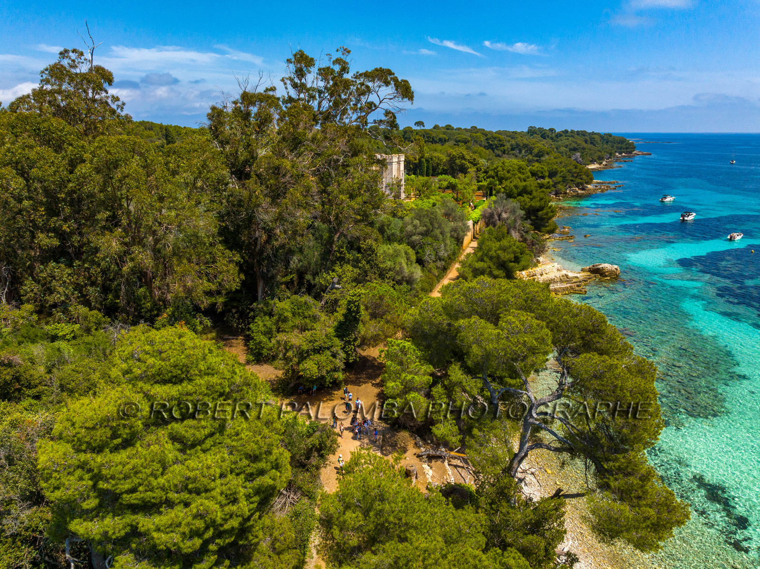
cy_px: 284
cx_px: 380
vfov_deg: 56.8
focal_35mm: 24
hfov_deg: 71.6
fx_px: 527
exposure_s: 1/640
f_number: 8
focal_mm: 12.3
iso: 200
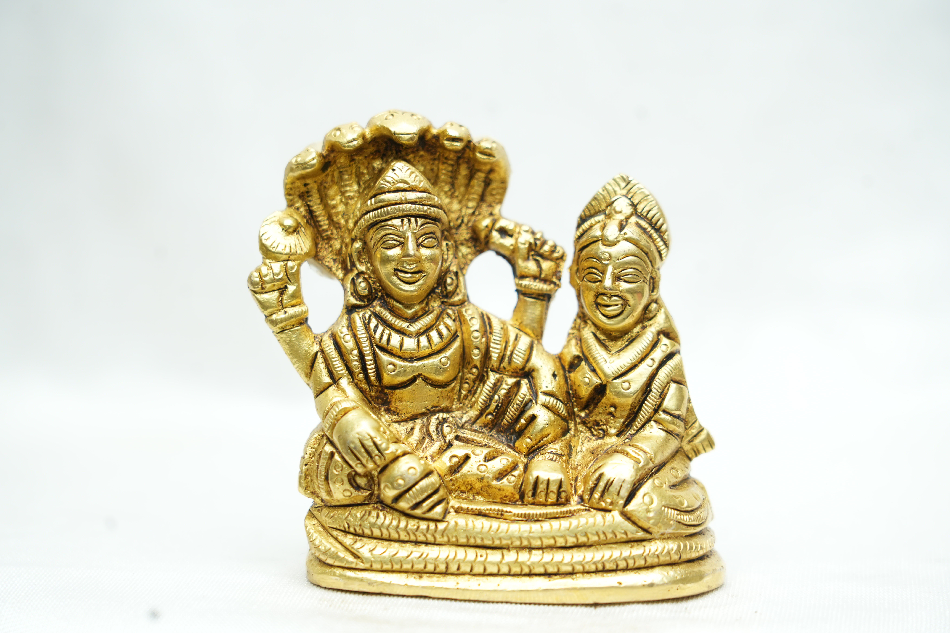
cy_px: 316
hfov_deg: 20.2
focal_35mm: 101
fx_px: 2665
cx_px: 475
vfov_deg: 13.6
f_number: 5.6
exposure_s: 1/60
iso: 500
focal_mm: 101
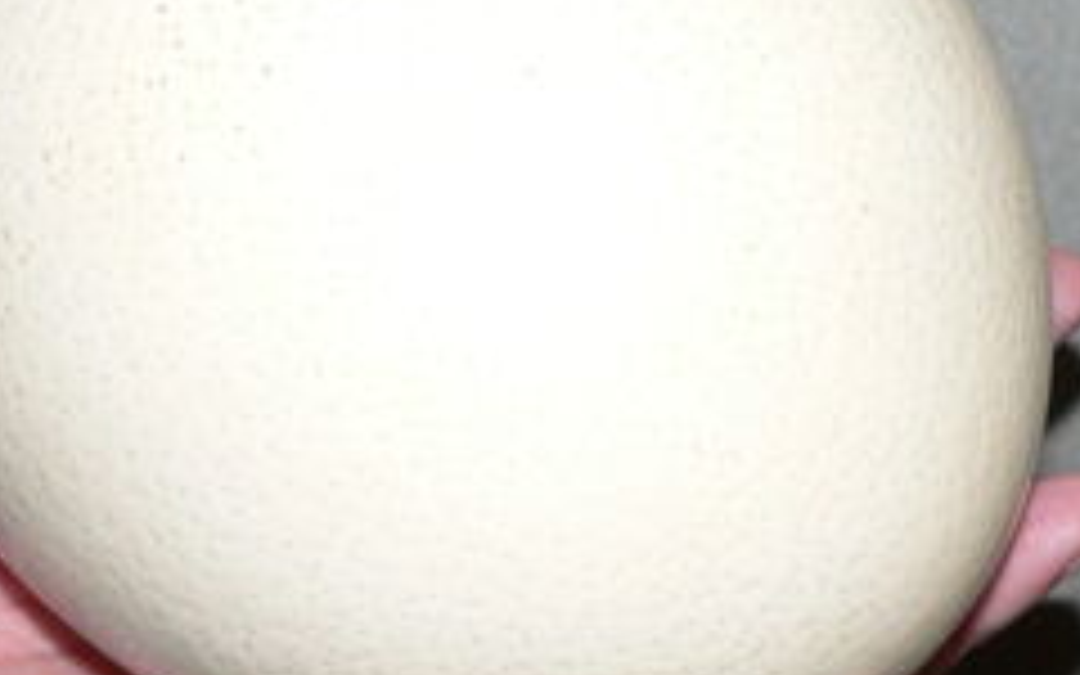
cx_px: 472
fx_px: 2914
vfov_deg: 13.2
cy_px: 270
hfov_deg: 21.0
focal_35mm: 99
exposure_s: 1/60
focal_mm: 4.6
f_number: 2.8
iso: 100
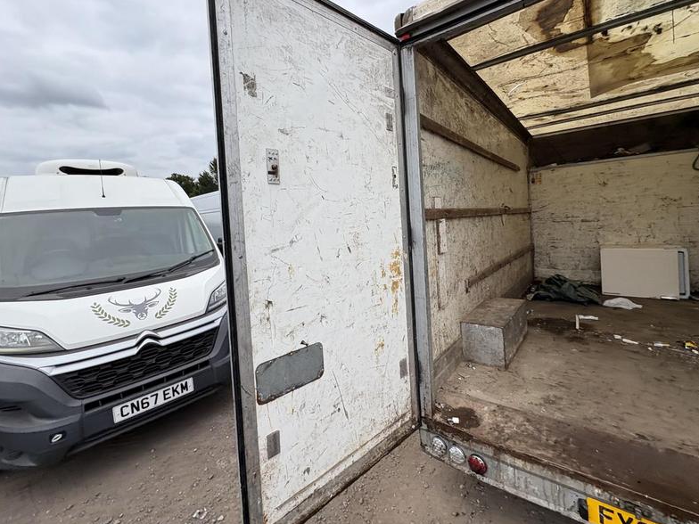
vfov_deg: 77.7
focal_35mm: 16
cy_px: 227
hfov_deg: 94.5
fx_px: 323
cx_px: 356
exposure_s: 1/195
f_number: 2.2
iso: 40
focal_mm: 2.22
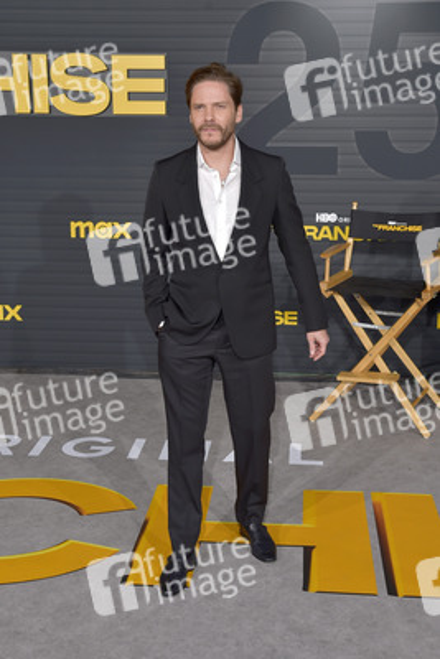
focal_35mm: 38
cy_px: 330
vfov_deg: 50.7
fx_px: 696
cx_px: 220
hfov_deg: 35.1
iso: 320
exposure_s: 1/250
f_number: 6.3
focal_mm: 38
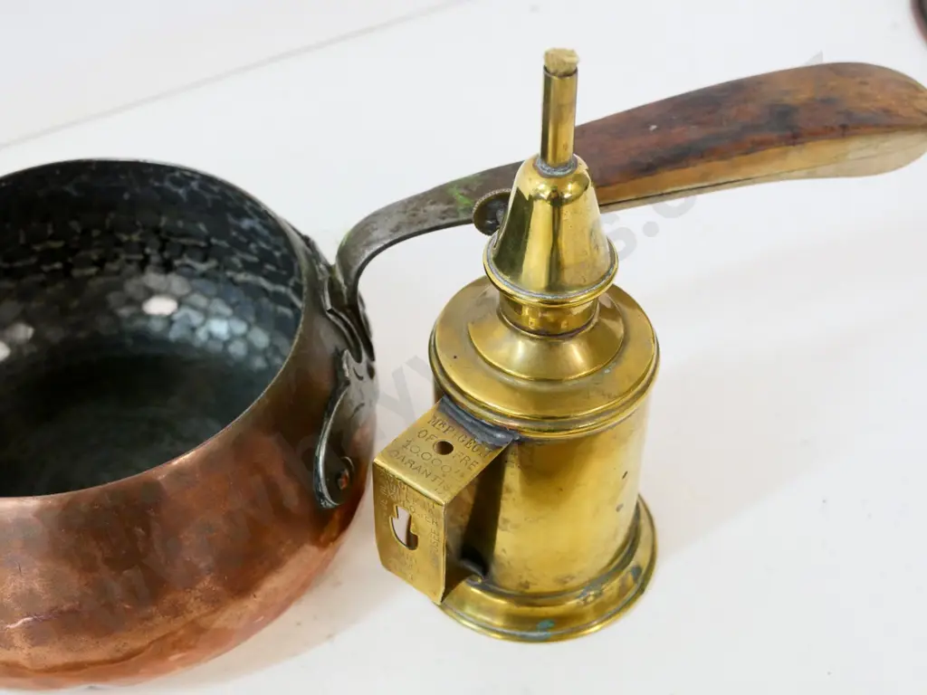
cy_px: 348
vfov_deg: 29.1
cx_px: 464
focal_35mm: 50
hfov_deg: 38.2
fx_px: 1339
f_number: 5
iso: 3200
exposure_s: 1/60
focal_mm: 25
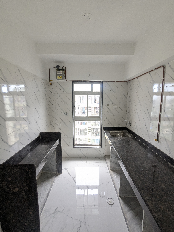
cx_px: 87
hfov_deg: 78.1
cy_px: 116
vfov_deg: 94.5
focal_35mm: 16
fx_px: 107
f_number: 2.2
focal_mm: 2.35
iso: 170
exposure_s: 1/100
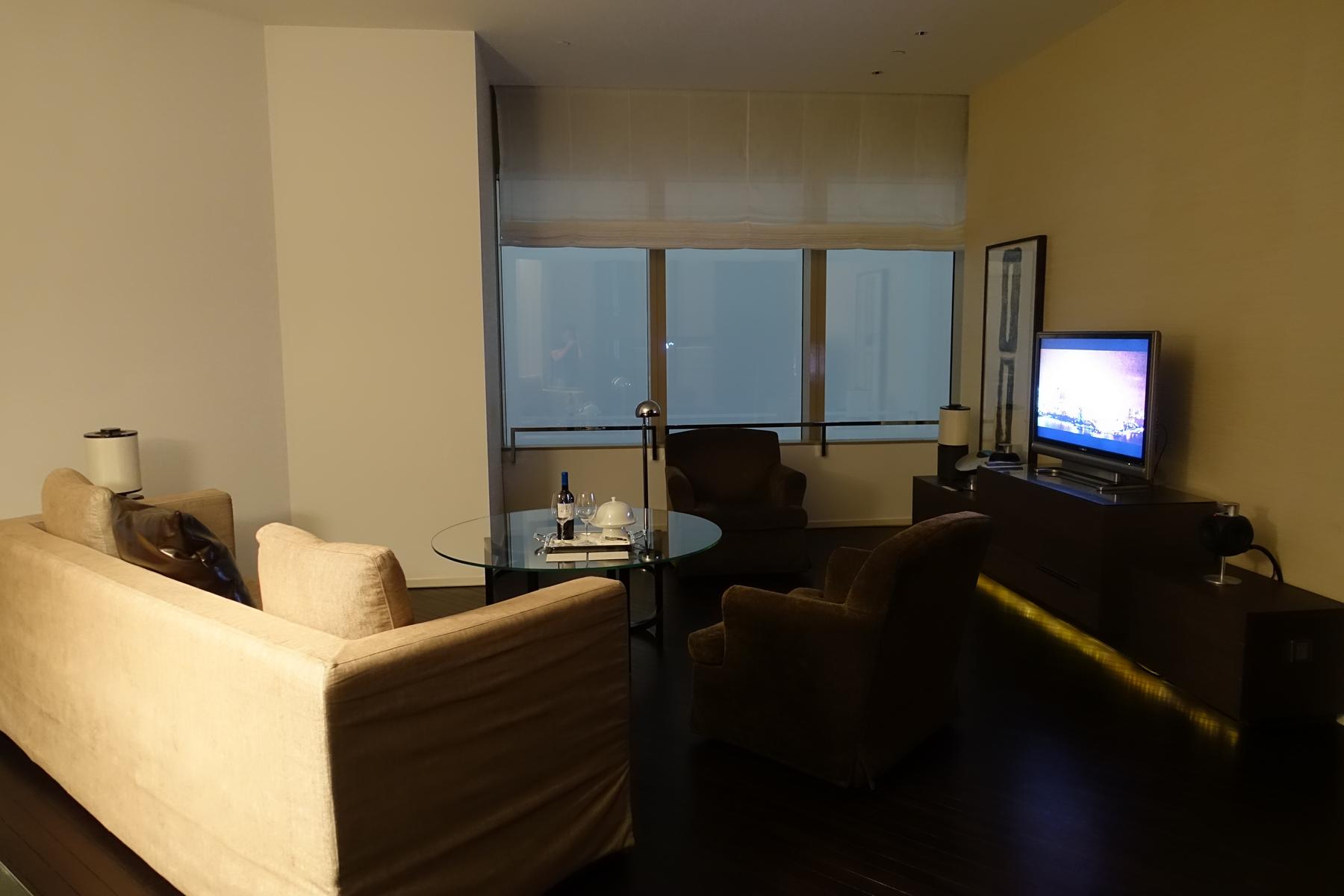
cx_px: 672
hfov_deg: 73.7
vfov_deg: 53.1
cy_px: 448
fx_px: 896
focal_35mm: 24
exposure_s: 1/8
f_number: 1.8
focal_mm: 8.8
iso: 1000
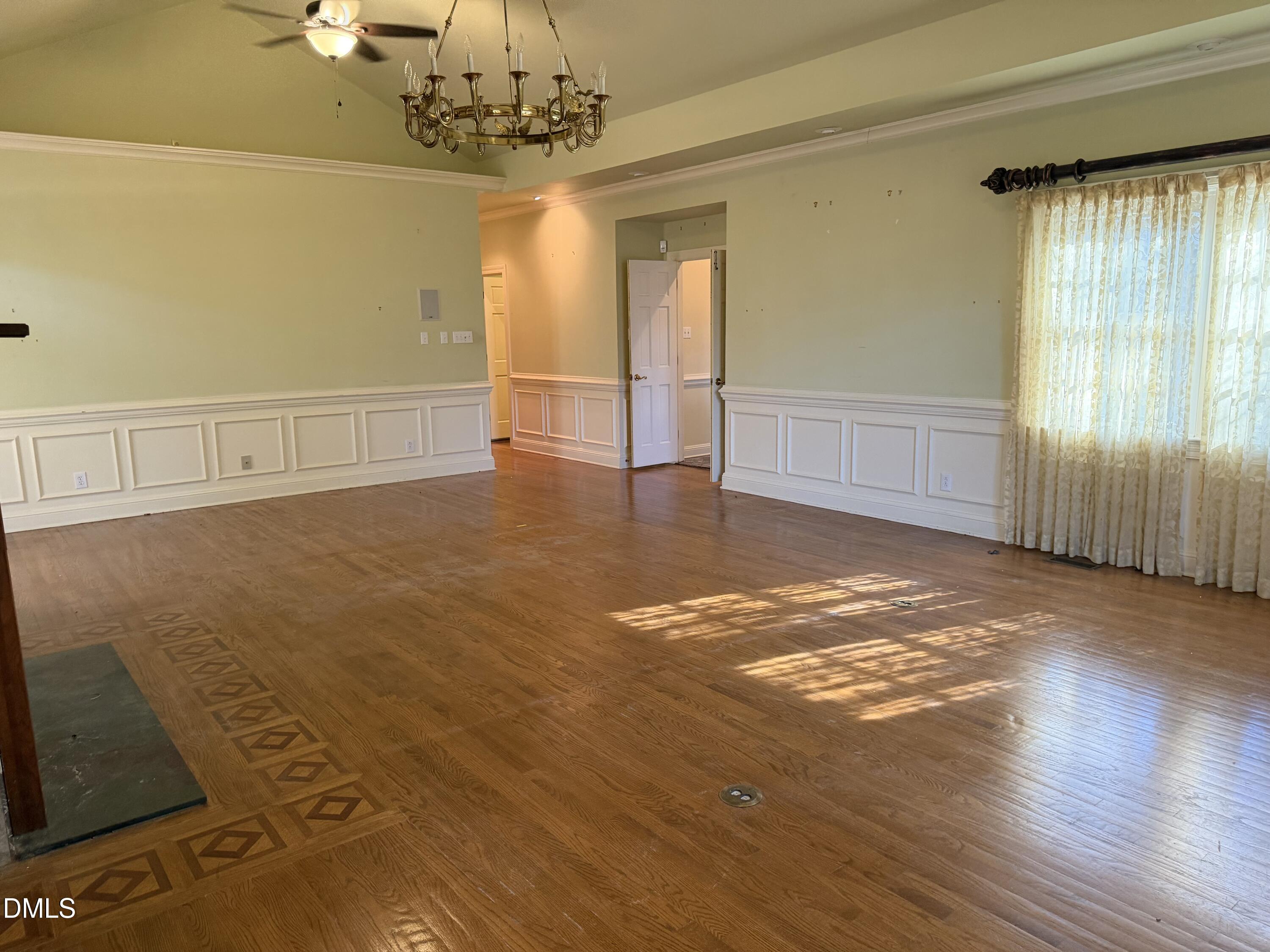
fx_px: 881
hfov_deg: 71.6
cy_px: 476
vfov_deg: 56.8
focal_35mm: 24
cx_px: 635
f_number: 1.78
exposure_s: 1/60
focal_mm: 6.76
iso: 320
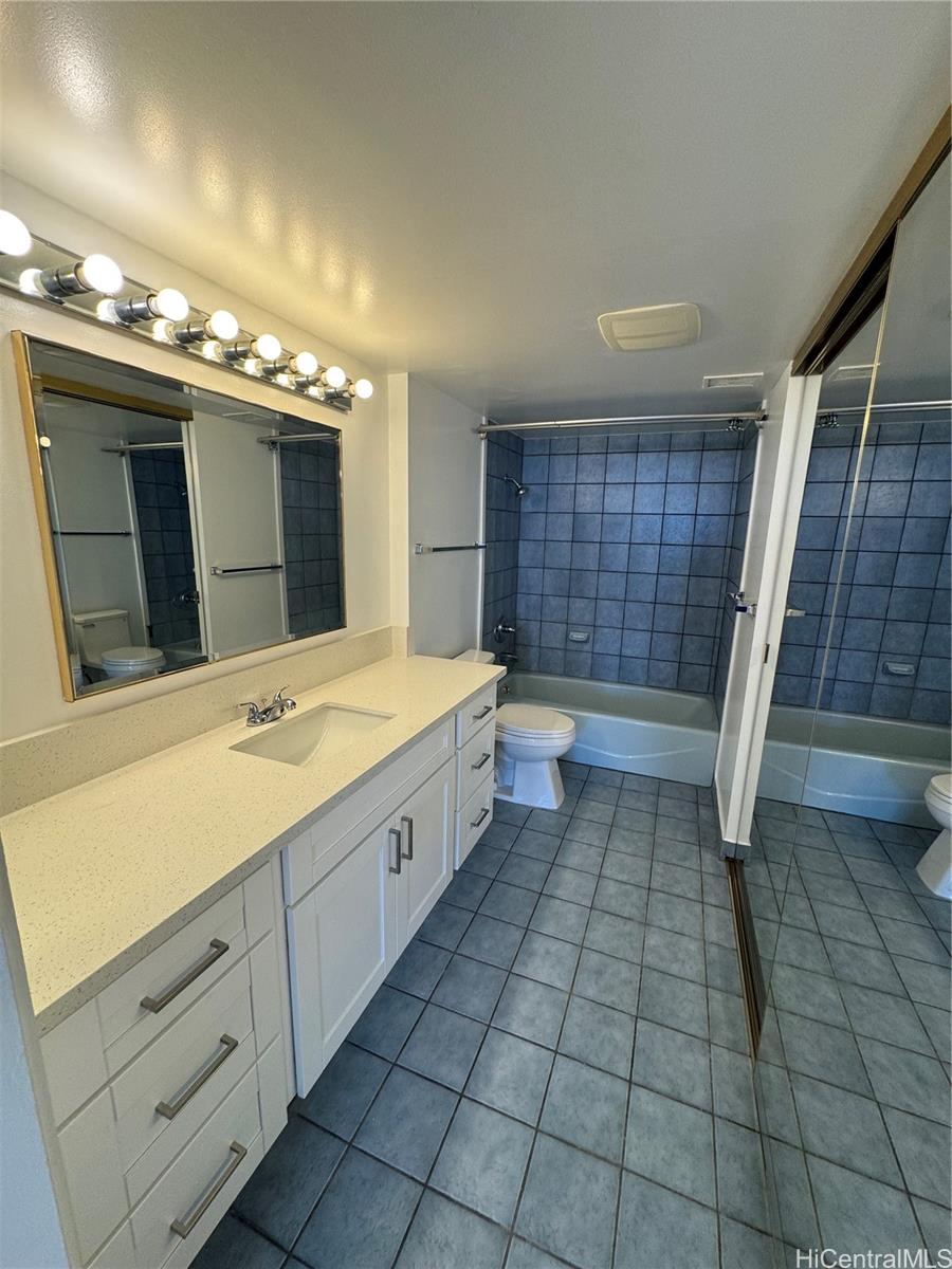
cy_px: 634
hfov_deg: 85.7
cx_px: 476
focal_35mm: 14
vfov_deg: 102.1
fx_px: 513
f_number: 2.2
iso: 100
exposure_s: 1/120
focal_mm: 2.22
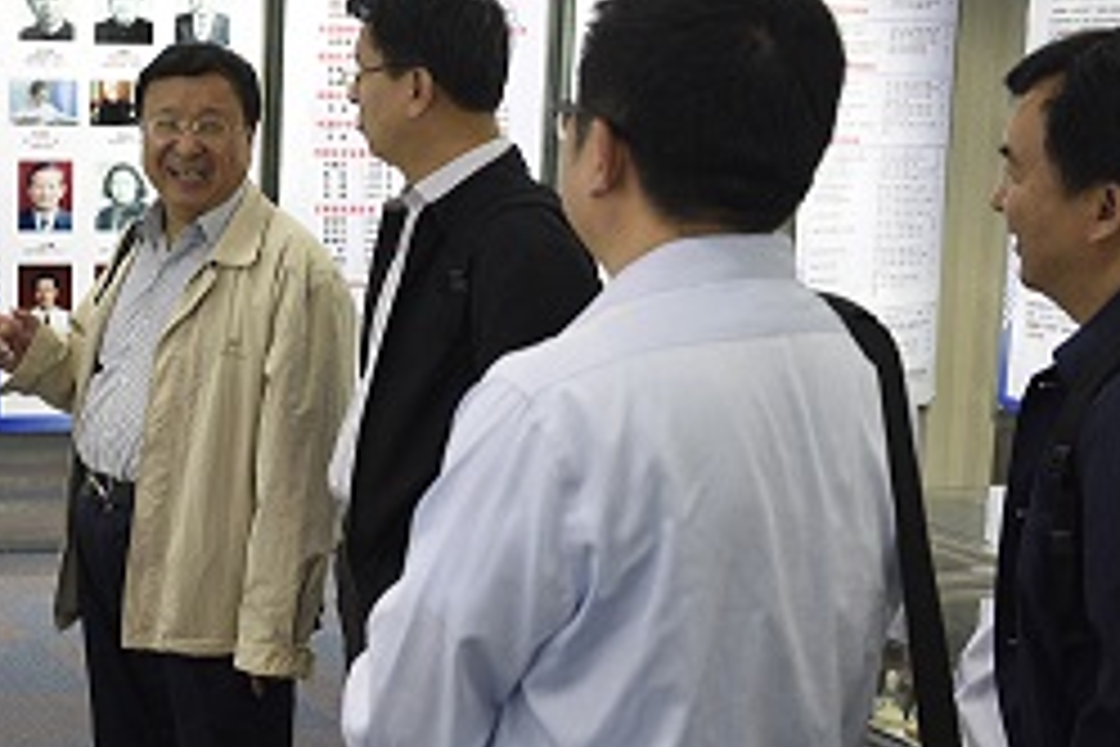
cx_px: 162
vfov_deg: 19.2
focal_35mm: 71
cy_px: 443
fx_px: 2209
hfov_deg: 27.6
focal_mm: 32
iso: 3200
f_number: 4.5
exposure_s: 1/125
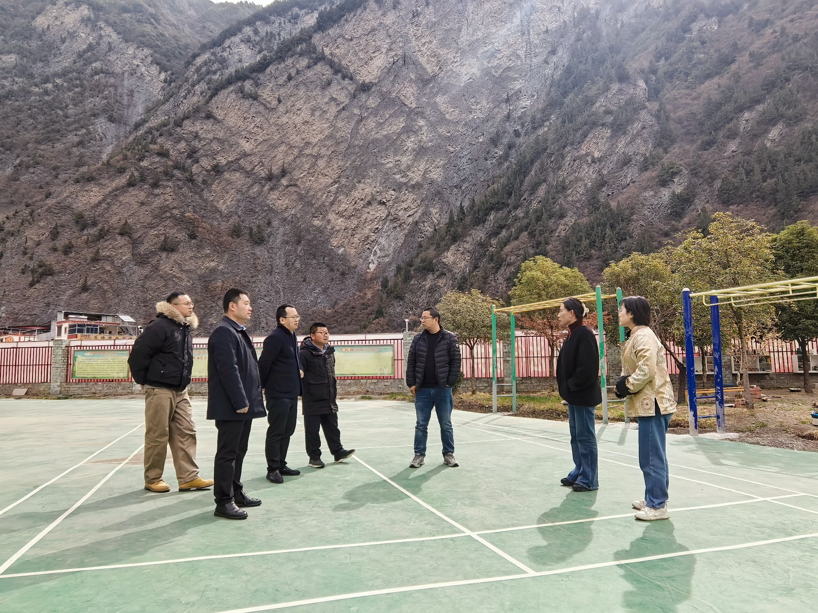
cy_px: 306
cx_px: 409
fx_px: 544
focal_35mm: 23
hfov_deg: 73.9
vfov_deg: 58.9
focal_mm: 1.95
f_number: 2.2
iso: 100
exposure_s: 1/2028
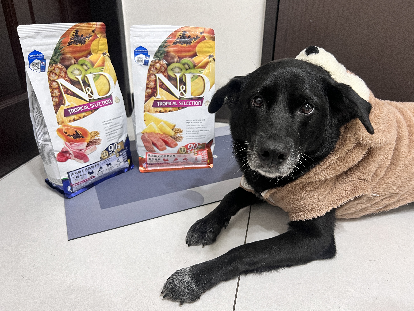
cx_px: 207
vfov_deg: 53.1
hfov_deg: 67.3
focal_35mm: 26
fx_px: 311
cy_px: 156
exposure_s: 1/60
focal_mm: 5.7
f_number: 1.5
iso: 160
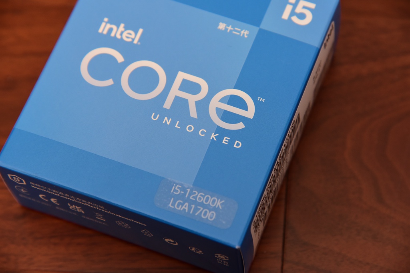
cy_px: 136
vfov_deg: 11.4
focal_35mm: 120
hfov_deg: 17.1
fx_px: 1367
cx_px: 205
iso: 1600
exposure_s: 1/60
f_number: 5.6
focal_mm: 120
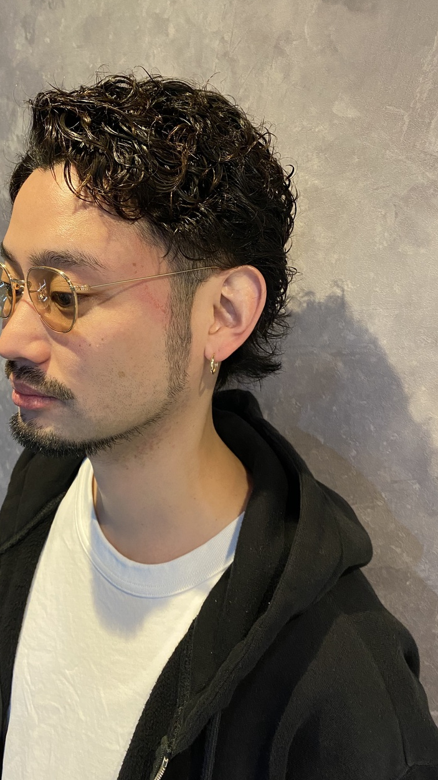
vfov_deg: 66.1
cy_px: 382
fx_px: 599
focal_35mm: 29
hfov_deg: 40.0
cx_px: 172
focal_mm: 4.25
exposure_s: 1/50
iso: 400
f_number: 1.8
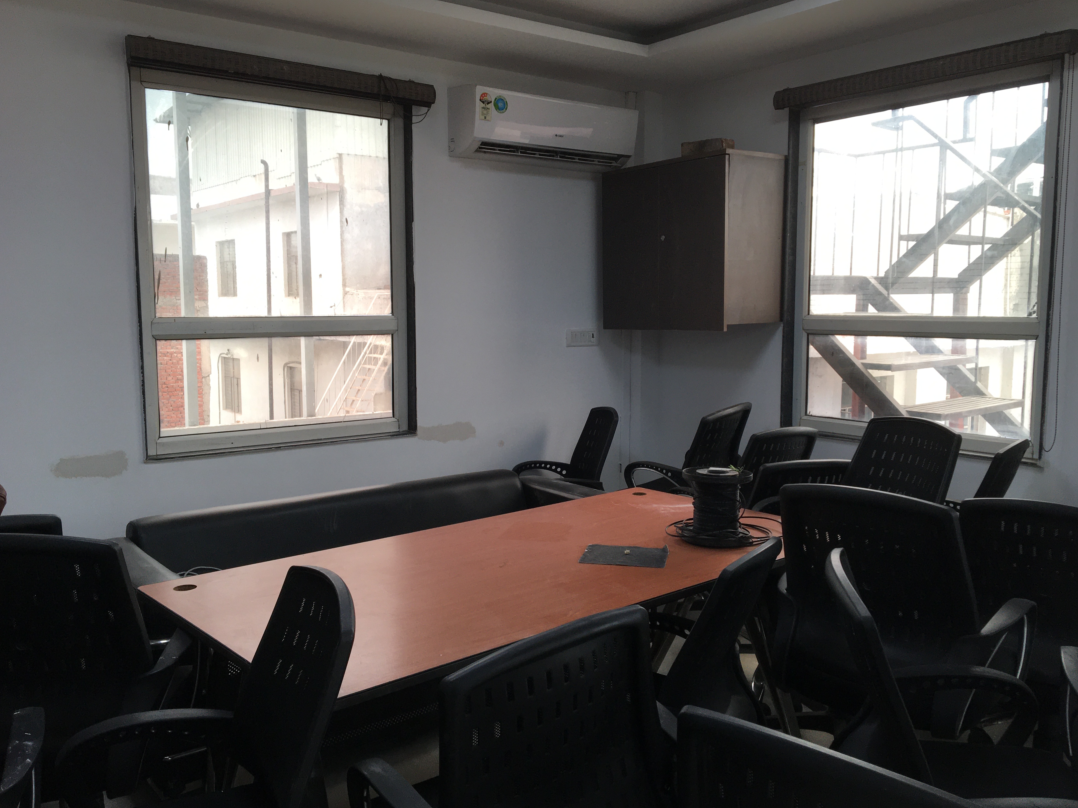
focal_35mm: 30
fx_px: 934
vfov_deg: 46.8
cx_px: 537
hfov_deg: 60.0
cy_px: 403
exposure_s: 1/100
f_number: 2.2
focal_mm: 4.15
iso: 40
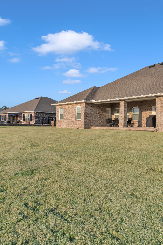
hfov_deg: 49.9
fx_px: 175
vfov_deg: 69.8
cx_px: 82
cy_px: 122
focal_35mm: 26
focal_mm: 11
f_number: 9
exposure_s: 1/500
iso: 250
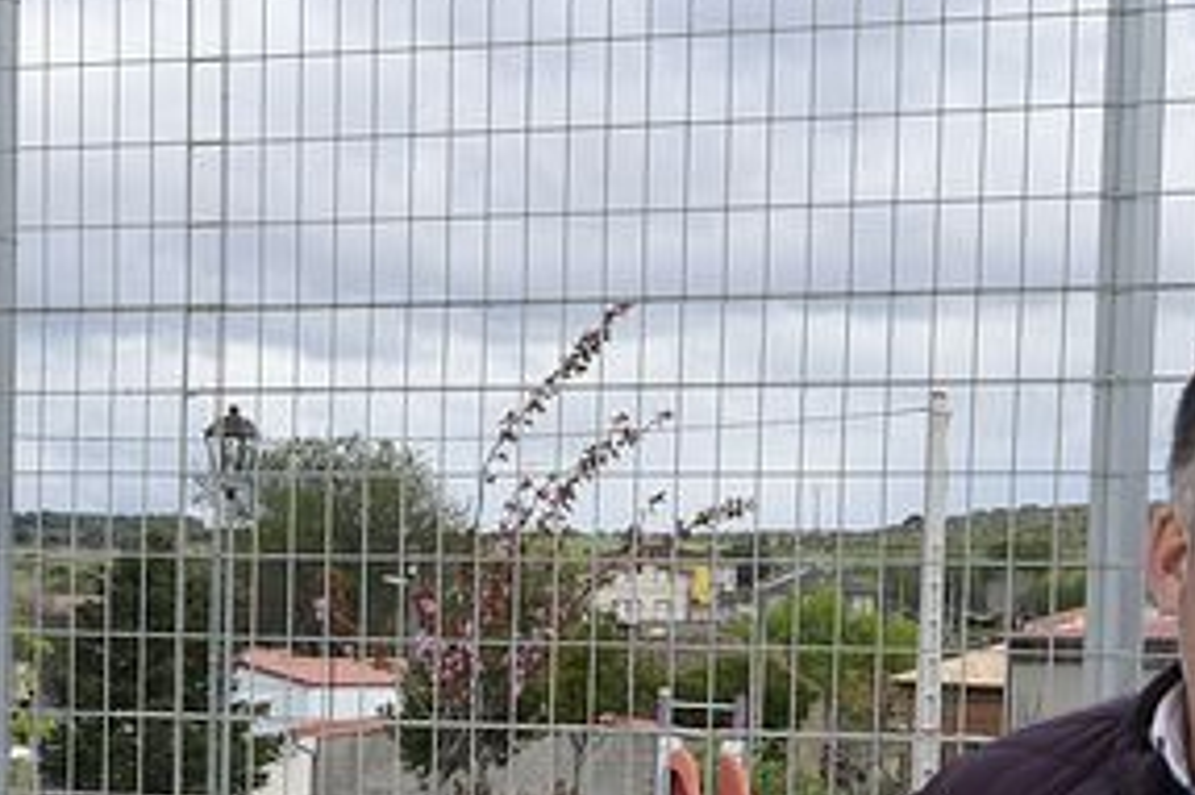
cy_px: 884
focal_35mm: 113
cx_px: 396
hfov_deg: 18.1
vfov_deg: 11.9
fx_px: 3749
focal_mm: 24
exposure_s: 1/125
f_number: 14
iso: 200
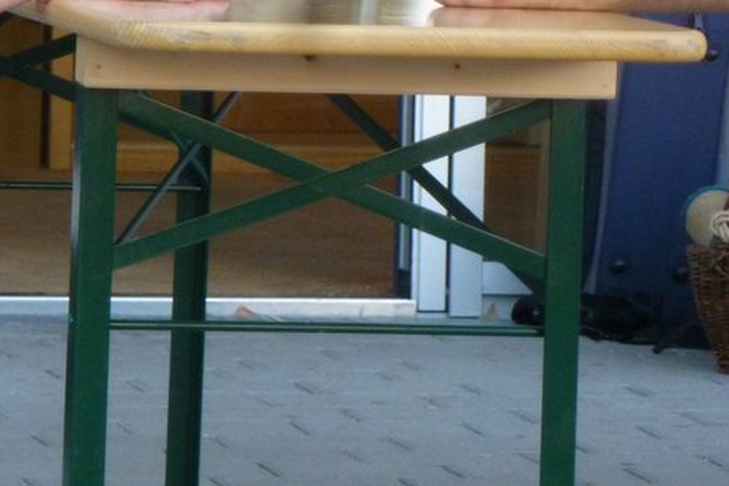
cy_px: 38
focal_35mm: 378
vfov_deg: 3.6
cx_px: 314
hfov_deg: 5.5
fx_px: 7654
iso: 400
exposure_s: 1/60
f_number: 5.4
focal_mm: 30.1
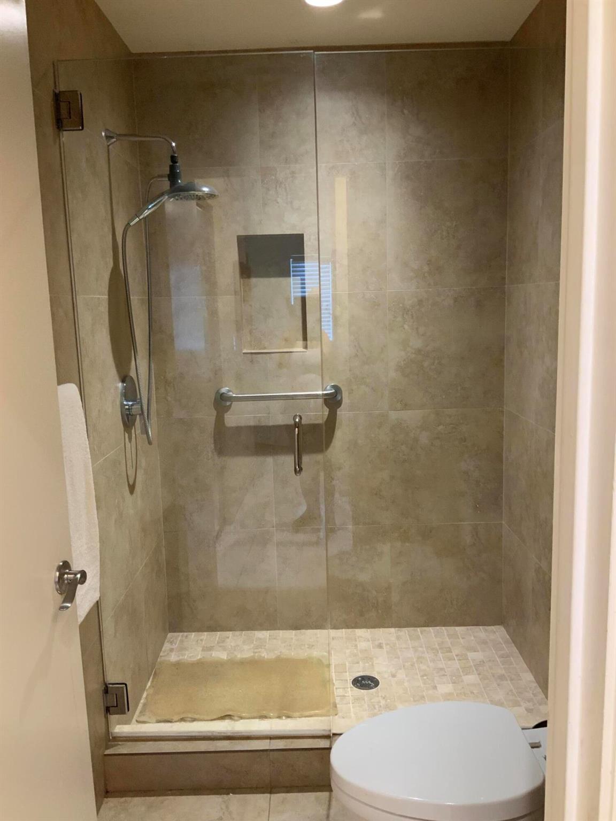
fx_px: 688
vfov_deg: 61.7
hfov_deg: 48.2
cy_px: 410
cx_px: 308
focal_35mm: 29
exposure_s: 1/60
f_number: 1.8
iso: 125
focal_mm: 3
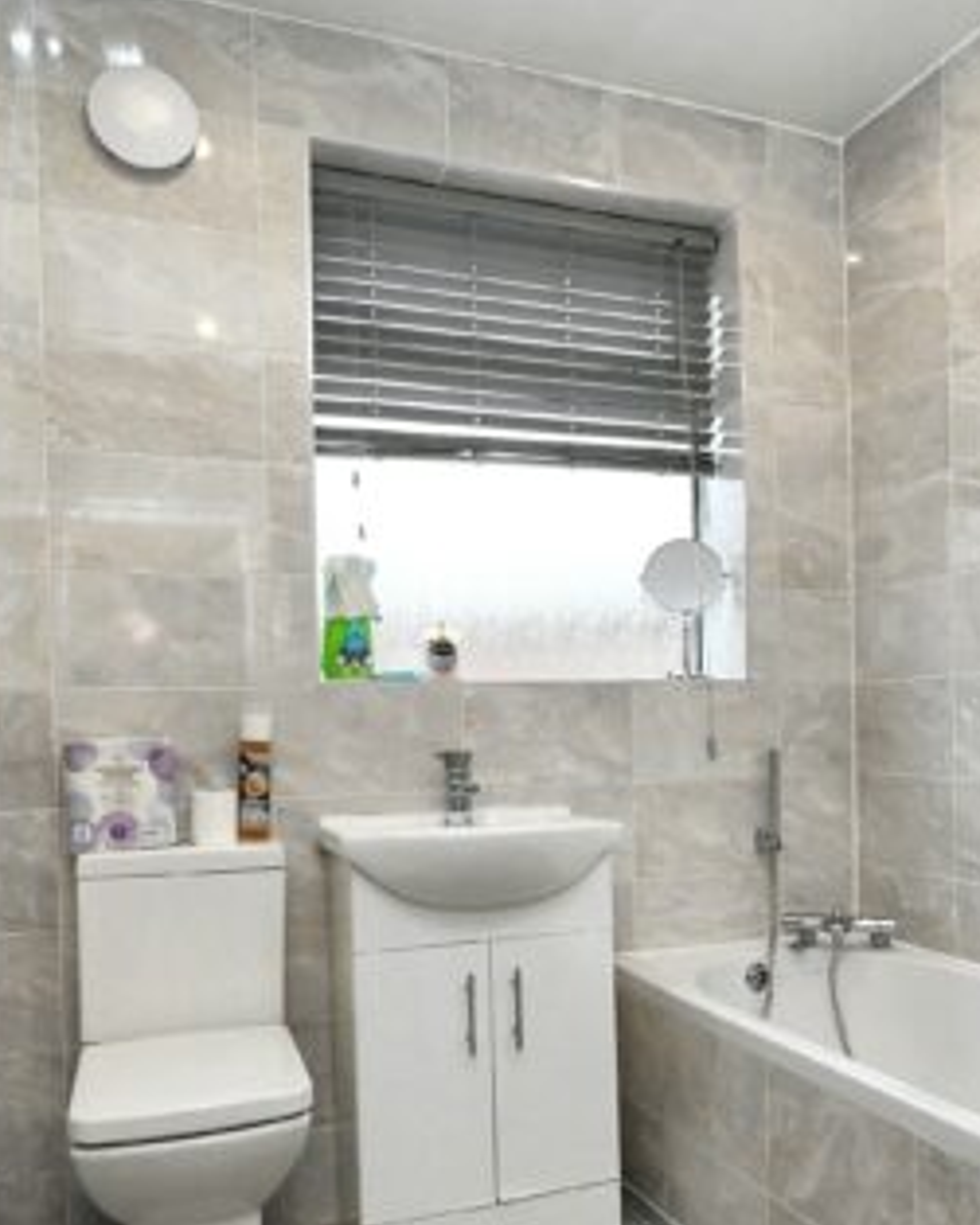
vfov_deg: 56.8
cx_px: 633
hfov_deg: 46.5
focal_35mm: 31
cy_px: 728
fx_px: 1124
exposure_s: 1/100
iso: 4000
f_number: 10
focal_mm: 18
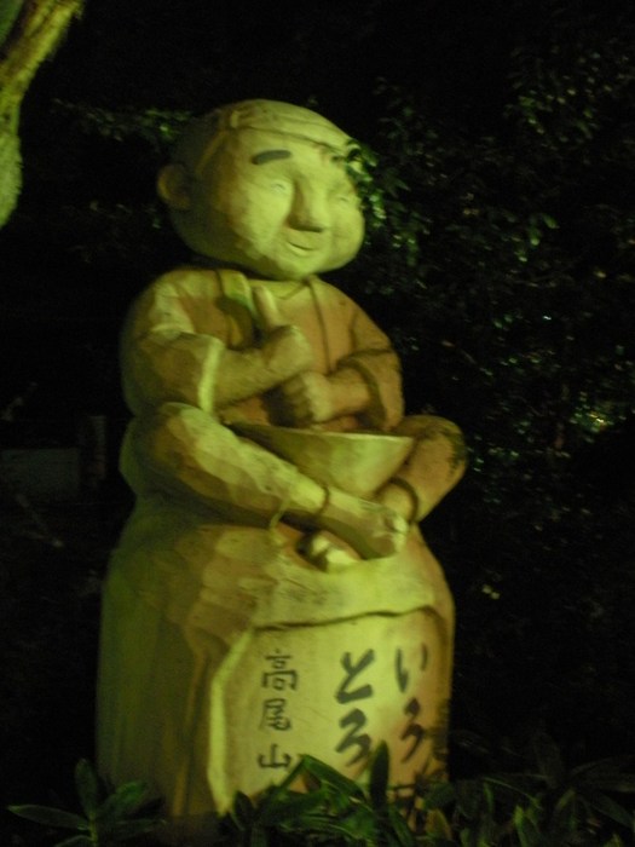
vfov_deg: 49.0
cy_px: 424
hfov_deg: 37.7
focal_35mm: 38
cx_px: 318
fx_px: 929
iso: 400
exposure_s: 1/8.8
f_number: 3.1
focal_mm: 6.3
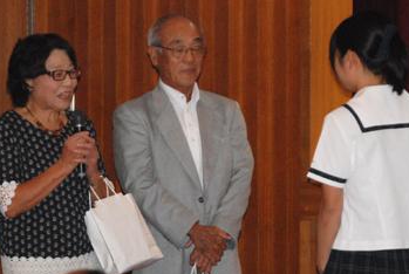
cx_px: 195
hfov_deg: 7.2
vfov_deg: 4.9
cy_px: 178
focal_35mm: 284
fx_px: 3232
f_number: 5.6
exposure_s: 1/60
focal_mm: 110
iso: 1600
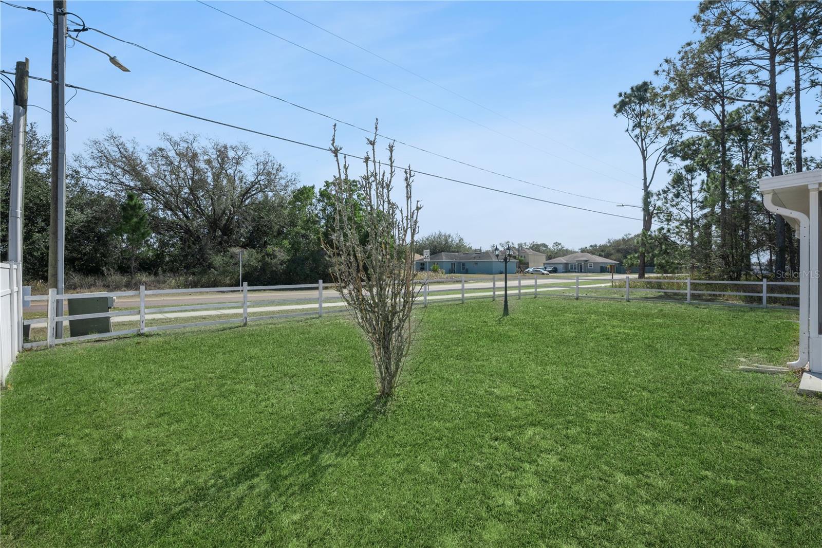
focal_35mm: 16
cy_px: 274
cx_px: 411
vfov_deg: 72.0
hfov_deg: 95.0
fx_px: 377
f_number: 9
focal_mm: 16.5
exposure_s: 1/1000
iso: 200
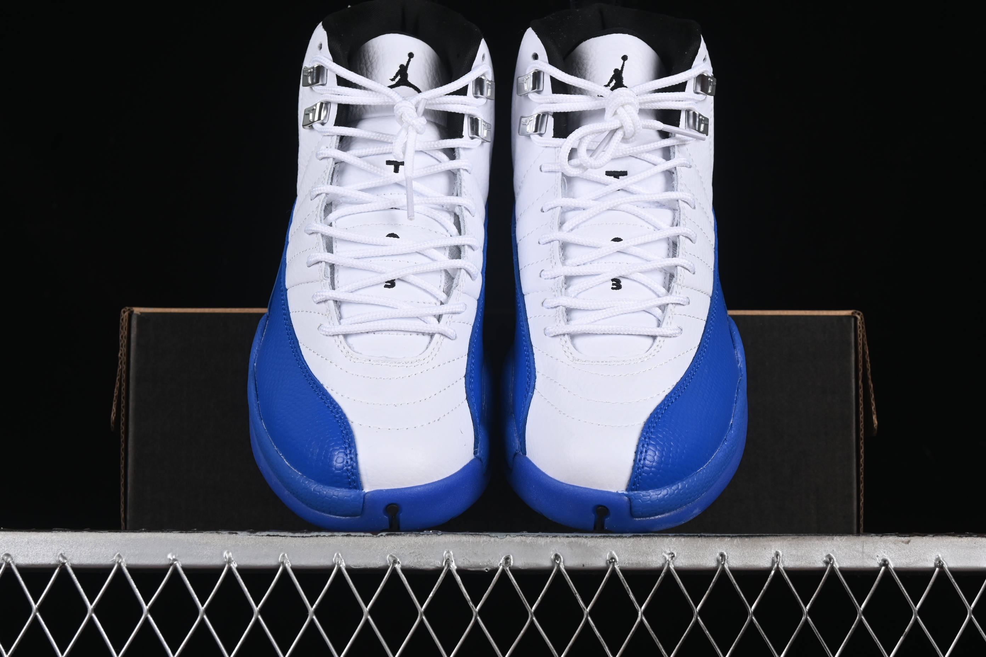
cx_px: 493
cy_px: 328
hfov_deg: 27.0
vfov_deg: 18.2
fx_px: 2054
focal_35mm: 75
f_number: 8
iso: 160
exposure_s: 1/100
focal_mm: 50
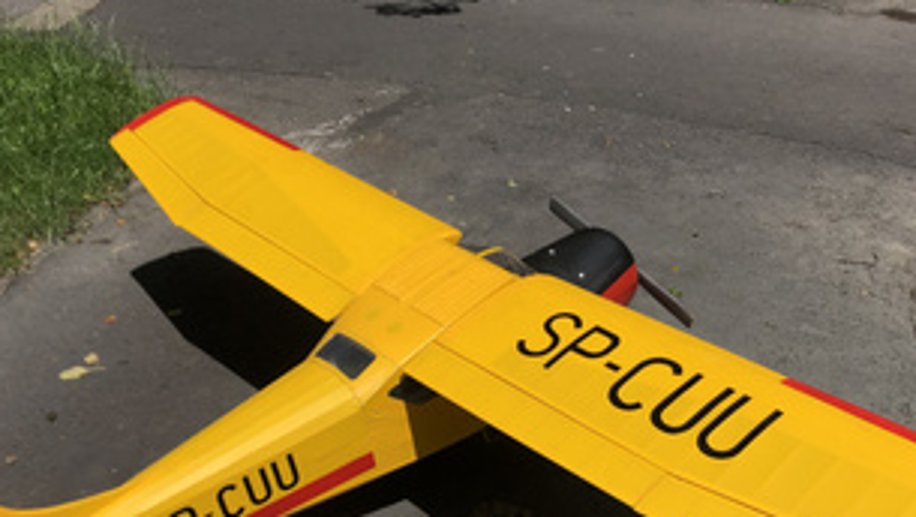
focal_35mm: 45
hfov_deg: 45.4
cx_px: 444
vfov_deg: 25.5
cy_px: 493
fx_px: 1094
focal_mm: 3.99
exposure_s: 1/4367
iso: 25
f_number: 1.8
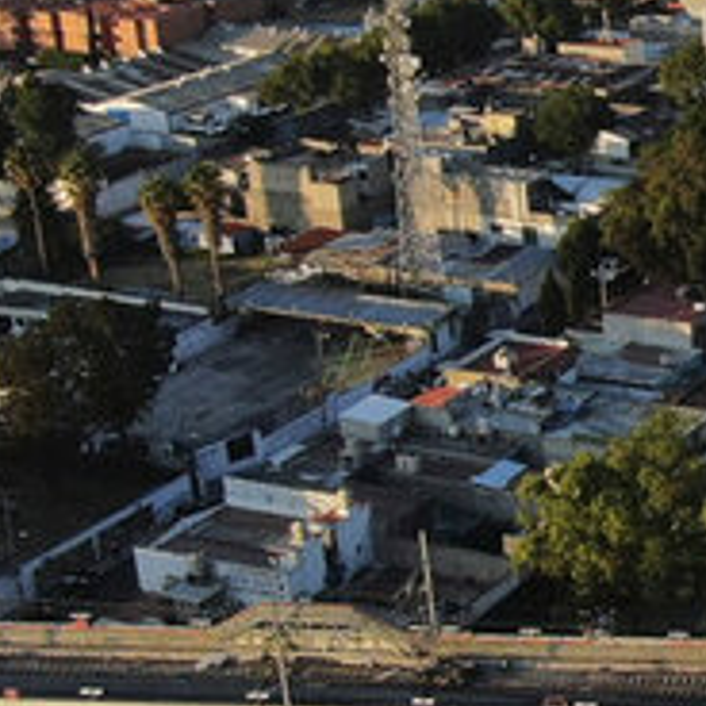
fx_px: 1731
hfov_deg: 20.3
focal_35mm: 75
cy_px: 330
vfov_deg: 23.1
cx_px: 1017
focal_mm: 4.39
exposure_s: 1/800
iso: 100
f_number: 2.8
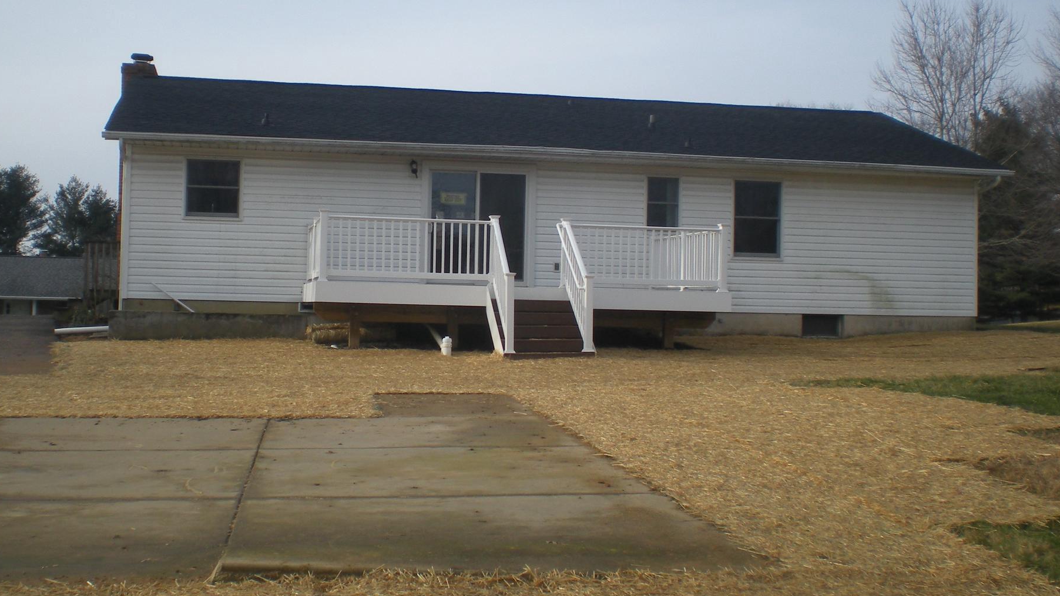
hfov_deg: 43.6
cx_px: 463
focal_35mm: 47
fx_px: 1321
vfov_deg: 25.4
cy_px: 254
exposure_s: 1/434
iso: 64
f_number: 4.6
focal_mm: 6.3
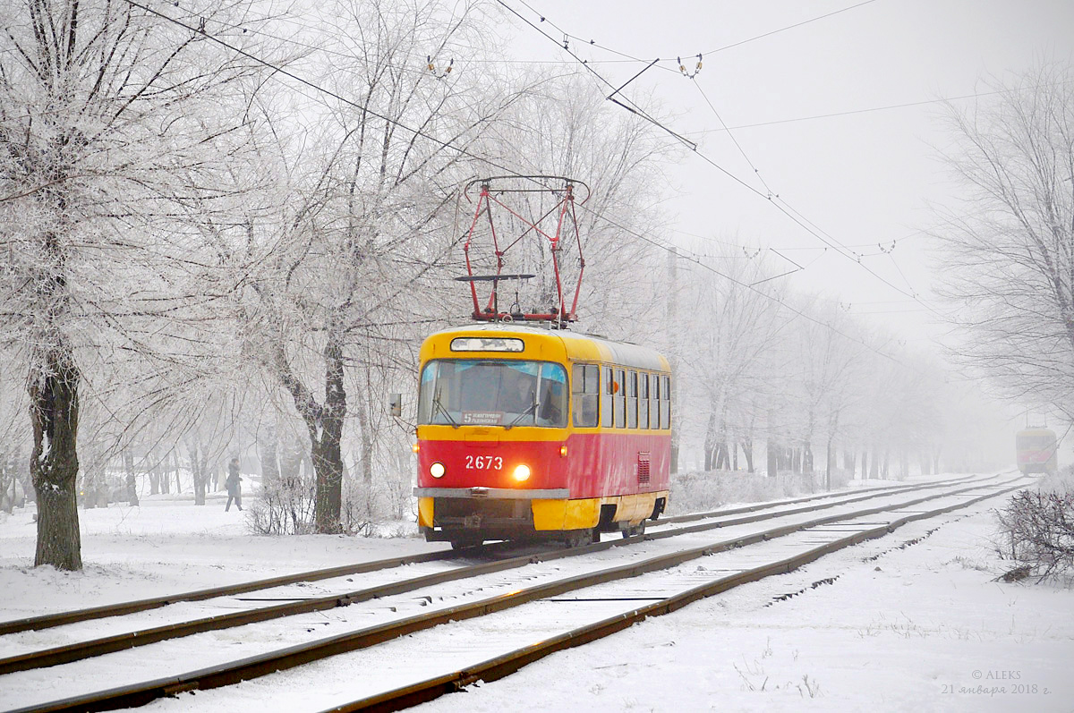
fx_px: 2771
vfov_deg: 14.7
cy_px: 356
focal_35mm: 93
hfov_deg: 21.9
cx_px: 537
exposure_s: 1/320
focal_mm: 62
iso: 200
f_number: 6.3
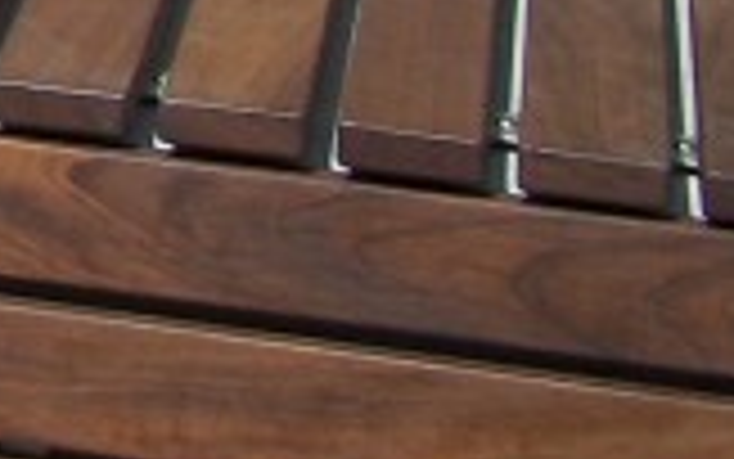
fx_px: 4803
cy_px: -1202
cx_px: -1369
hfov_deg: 7.7
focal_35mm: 240
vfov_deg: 5.0
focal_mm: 6.5
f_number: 8
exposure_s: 1/250
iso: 80
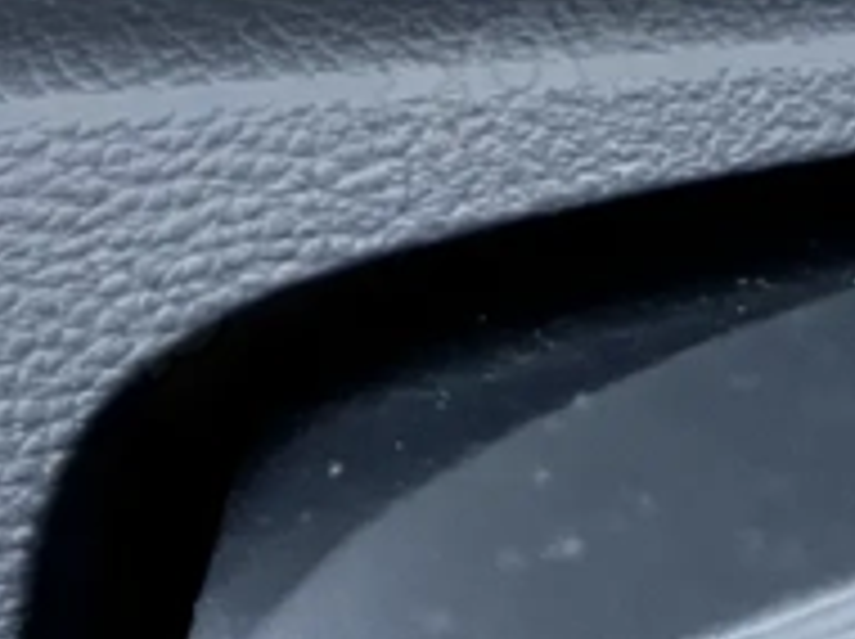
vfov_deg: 9.3
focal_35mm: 137
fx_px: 3380
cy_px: -1044
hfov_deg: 13.8
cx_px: 1166
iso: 640
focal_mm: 5.1
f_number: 1.6
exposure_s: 1/31
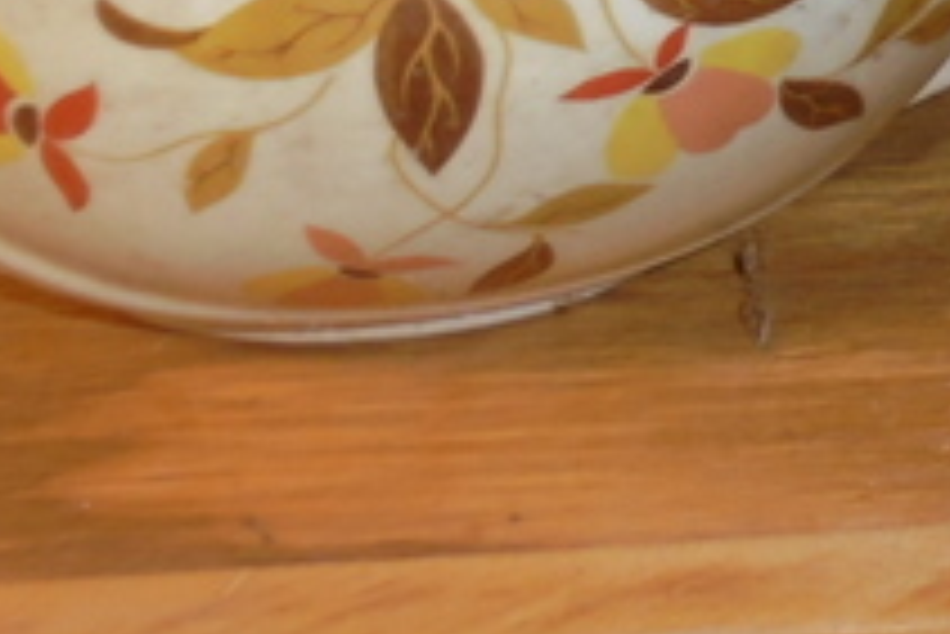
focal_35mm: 99
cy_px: -310
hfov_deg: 19.3
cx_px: 1182
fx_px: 2614
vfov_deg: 13.1
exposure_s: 1/30
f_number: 3.5
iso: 160
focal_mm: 4.6
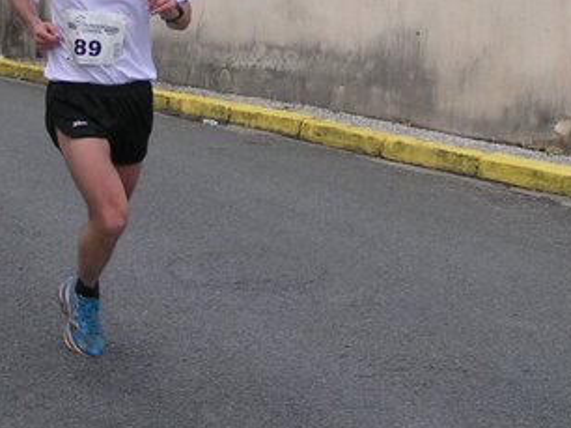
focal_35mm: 90
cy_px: 56
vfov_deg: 16.2
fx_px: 1483
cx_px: 207
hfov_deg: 21.7
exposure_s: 1/500
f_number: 2.8
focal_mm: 6.6
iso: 50
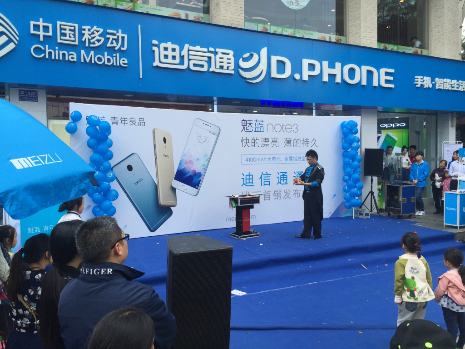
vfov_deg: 48.2
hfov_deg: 61.7
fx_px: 390
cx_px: 232
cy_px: 174
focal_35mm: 29
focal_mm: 4.15
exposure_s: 1/449
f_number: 2.2
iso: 32
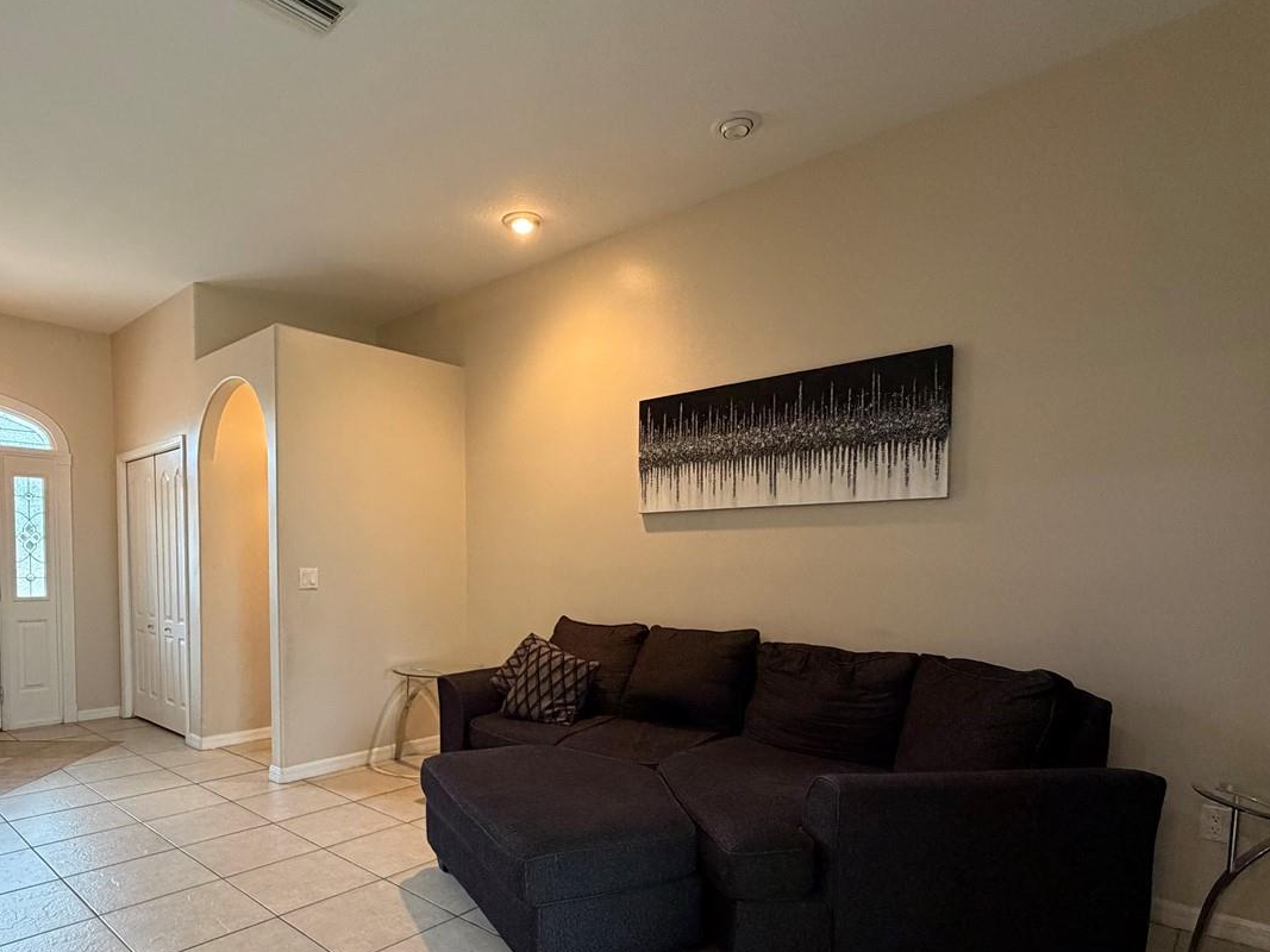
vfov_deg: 62.6
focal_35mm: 21
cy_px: 595
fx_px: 770
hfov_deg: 78.2
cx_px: 517
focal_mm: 2.22
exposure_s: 1/60
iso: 500
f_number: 2.2
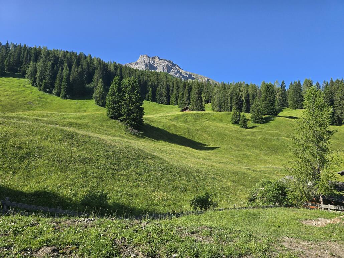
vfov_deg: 58.9
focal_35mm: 23
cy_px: 129
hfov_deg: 73.9
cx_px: 172
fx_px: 229
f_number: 1.7
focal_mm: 6.3
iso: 12
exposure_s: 1/521
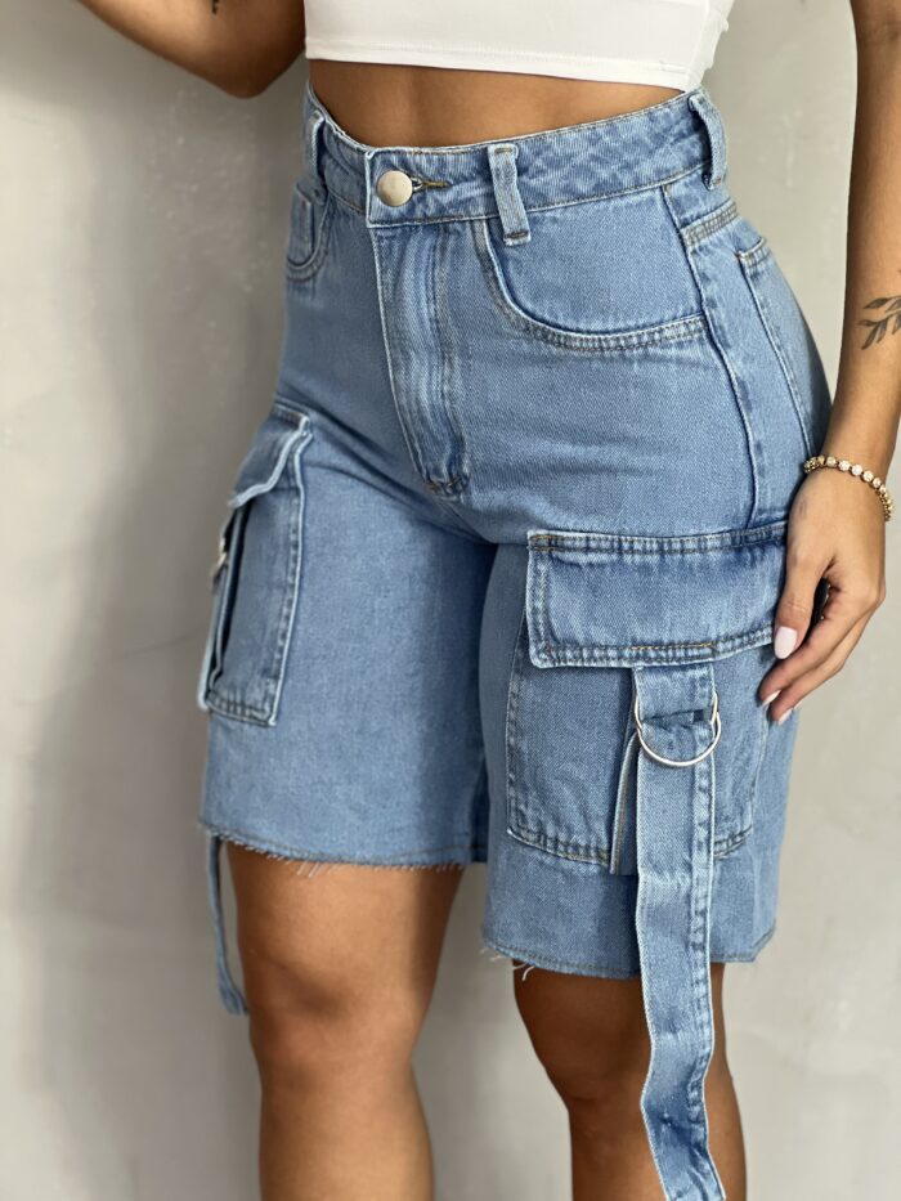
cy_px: 600
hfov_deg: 19.1
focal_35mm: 77
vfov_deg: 25.3
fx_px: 2672
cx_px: 450
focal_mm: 9
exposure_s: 1/120
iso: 160
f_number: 2.8
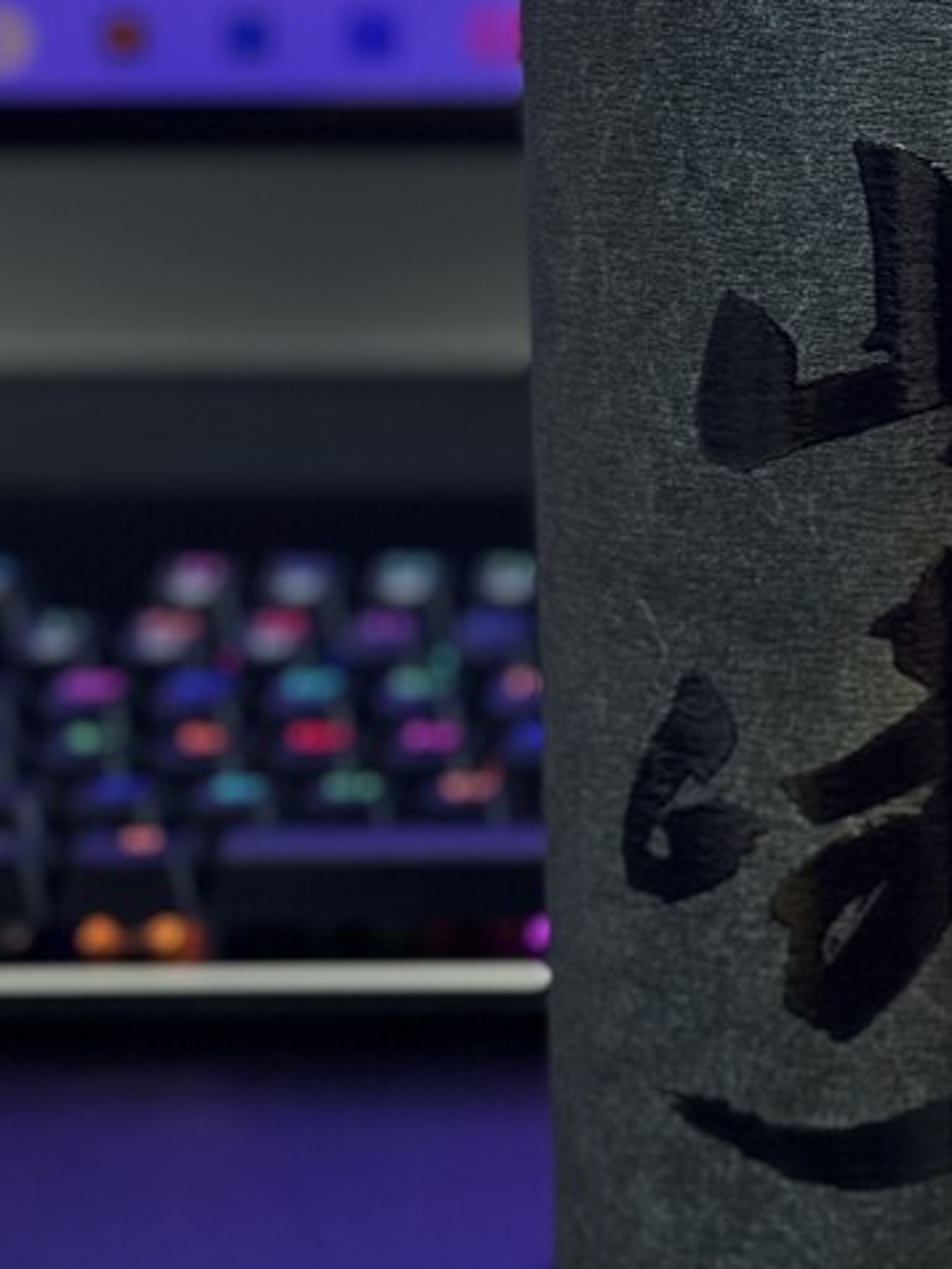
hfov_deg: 11.9
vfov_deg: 16.2
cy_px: 344
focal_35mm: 121
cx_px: 1195
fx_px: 4437
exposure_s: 1/48
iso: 200
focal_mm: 6.76
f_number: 1.78
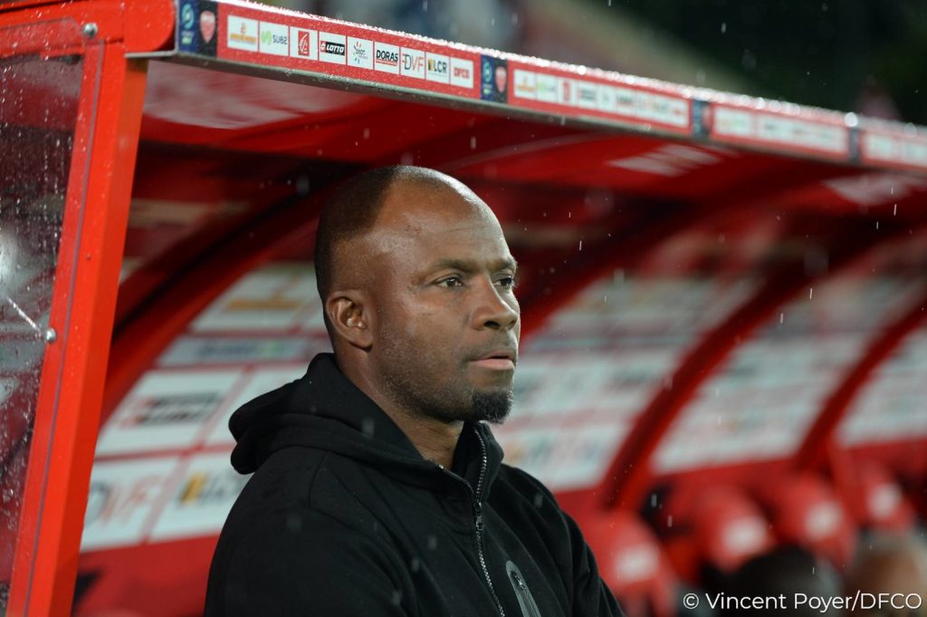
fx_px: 3345
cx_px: 464
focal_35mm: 130
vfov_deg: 10.5
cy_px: 308
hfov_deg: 15.8
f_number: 2.8
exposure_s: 1/500
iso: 2000
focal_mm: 130
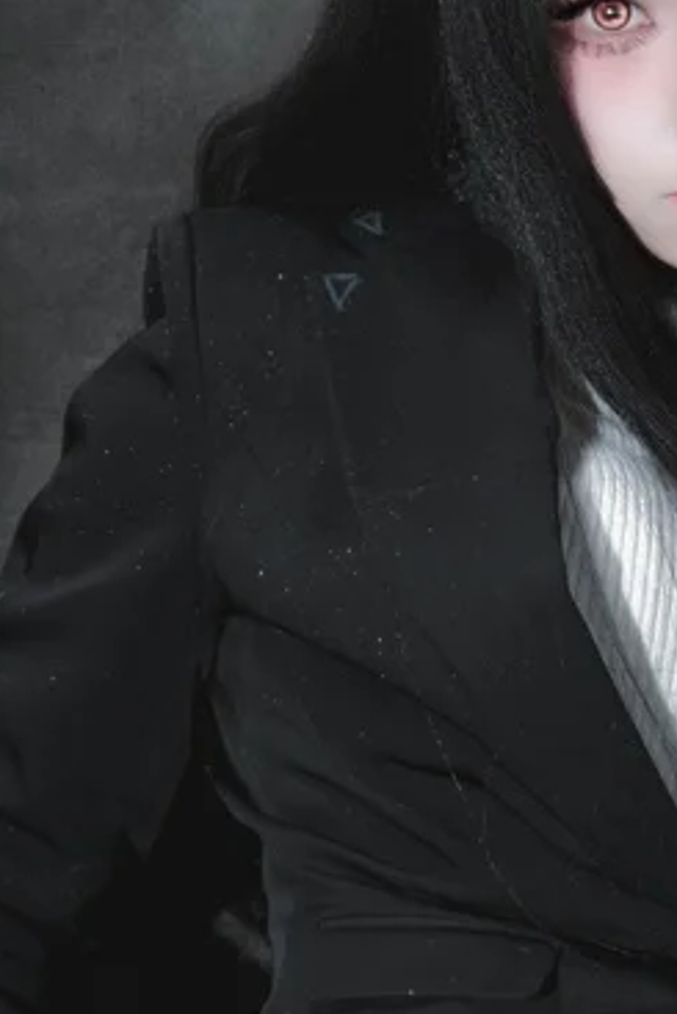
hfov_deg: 6.5
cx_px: 669
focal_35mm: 212
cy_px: 989
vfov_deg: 9.6
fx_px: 5974
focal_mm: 54
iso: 640
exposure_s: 1/100
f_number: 2.8
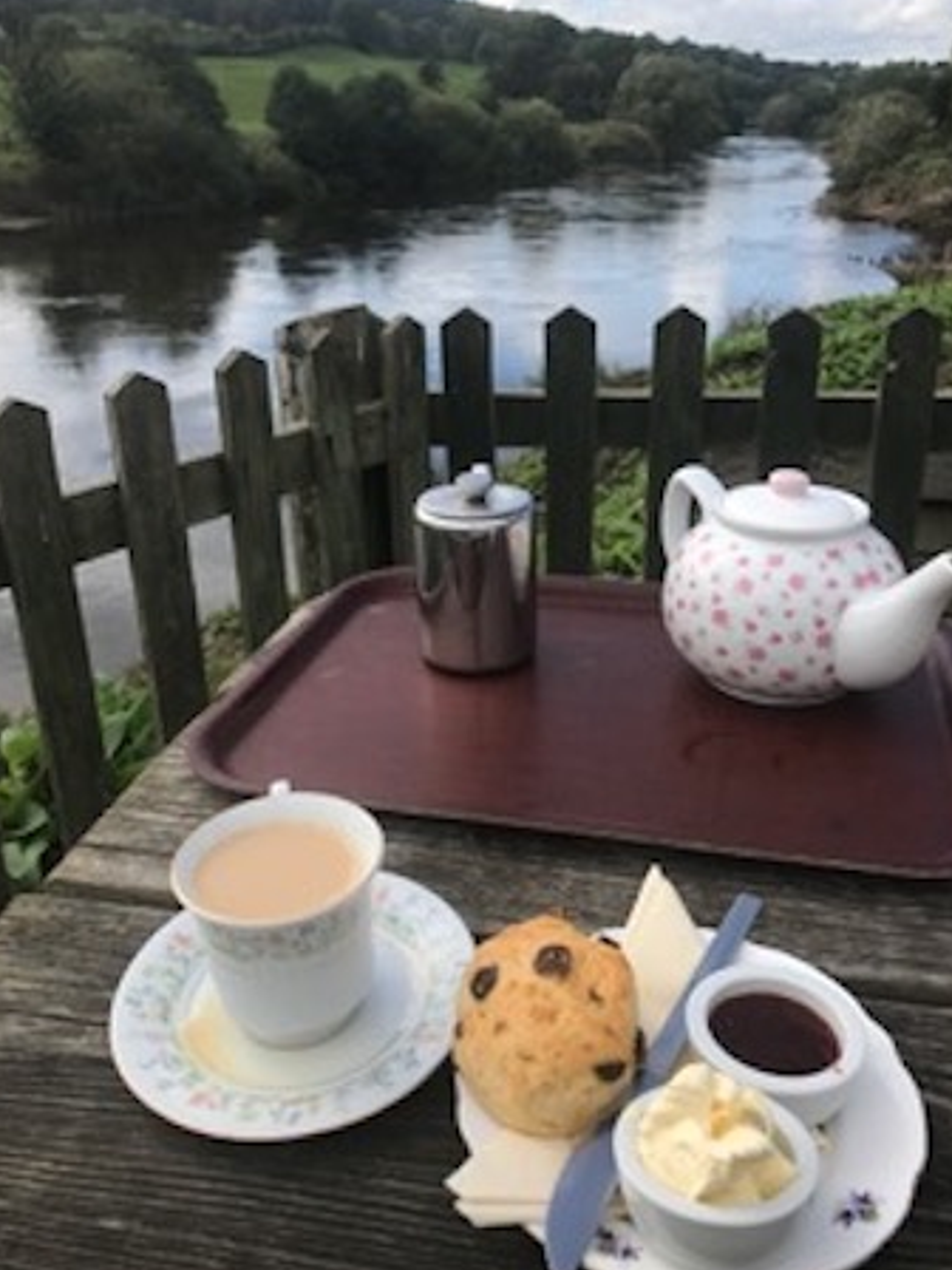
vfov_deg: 59.9
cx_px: 473
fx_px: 1100
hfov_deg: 46.8
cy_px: 609
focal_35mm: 30
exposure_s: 1/1451
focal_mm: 3.99
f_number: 1.8
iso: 20
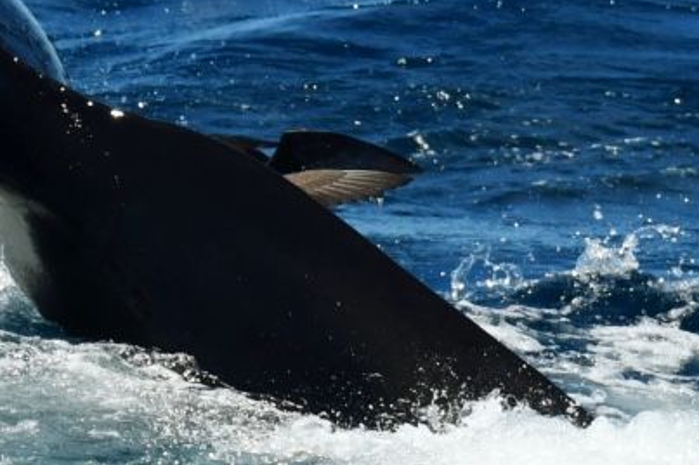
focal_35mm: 864
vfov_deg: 1.6
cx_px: 28
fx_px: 16762
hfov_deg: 2.4
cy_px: 180
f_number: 8
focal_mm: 290
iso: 320
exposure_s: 1/2000
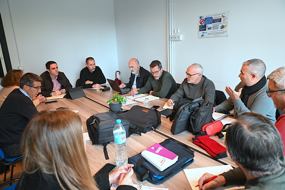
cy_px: 95
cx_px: 142
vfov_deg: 53.1
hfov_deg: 73.8
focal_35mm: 24
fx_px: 190
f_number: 4.5
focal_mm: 24
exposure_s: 1/80
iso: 3200
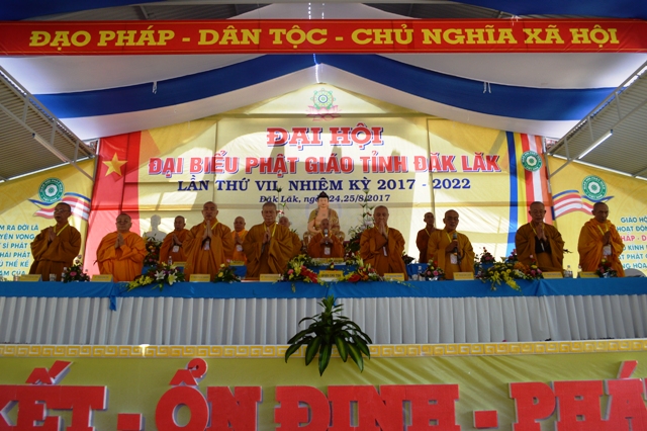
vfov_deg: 47.9
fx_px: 485
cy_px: 216
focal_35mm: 27
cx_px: 324
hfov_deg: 67.4
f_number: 5.6
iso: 400
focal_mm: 18
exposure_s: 1/125
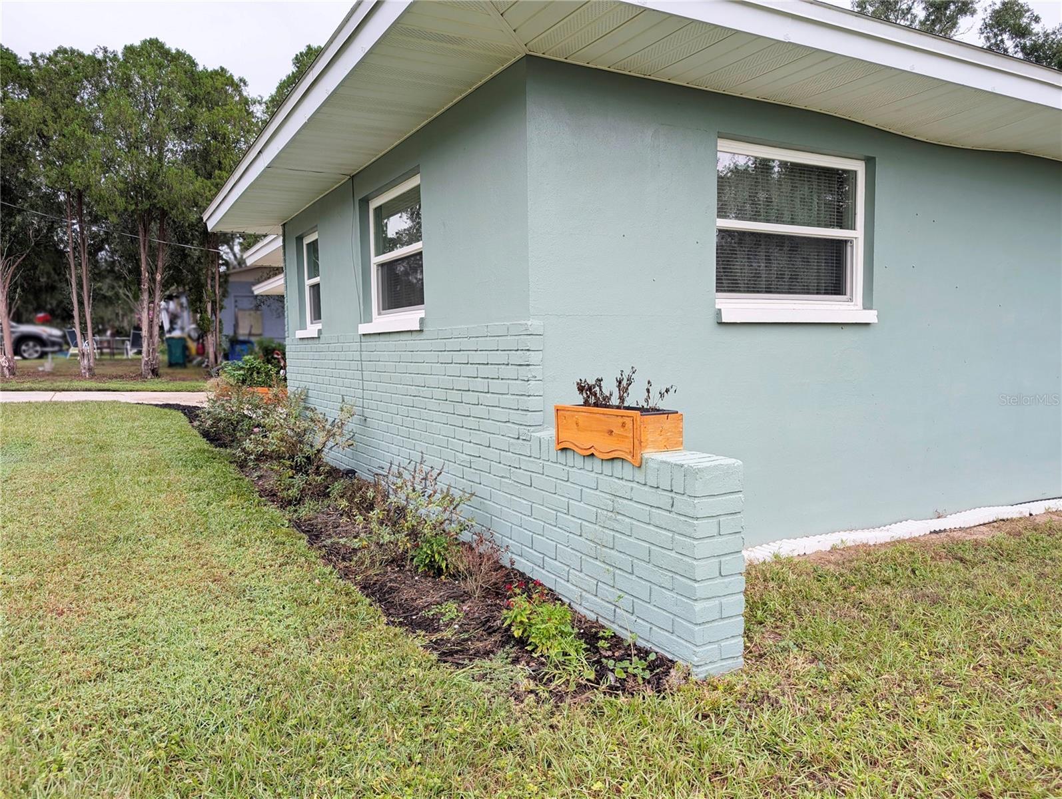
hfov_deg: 71.5
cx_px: 531
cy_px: 400
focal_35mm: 24
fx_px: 737
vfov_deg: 56.9
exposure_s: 1/199
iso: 10
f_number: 1.68
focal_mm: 6.9
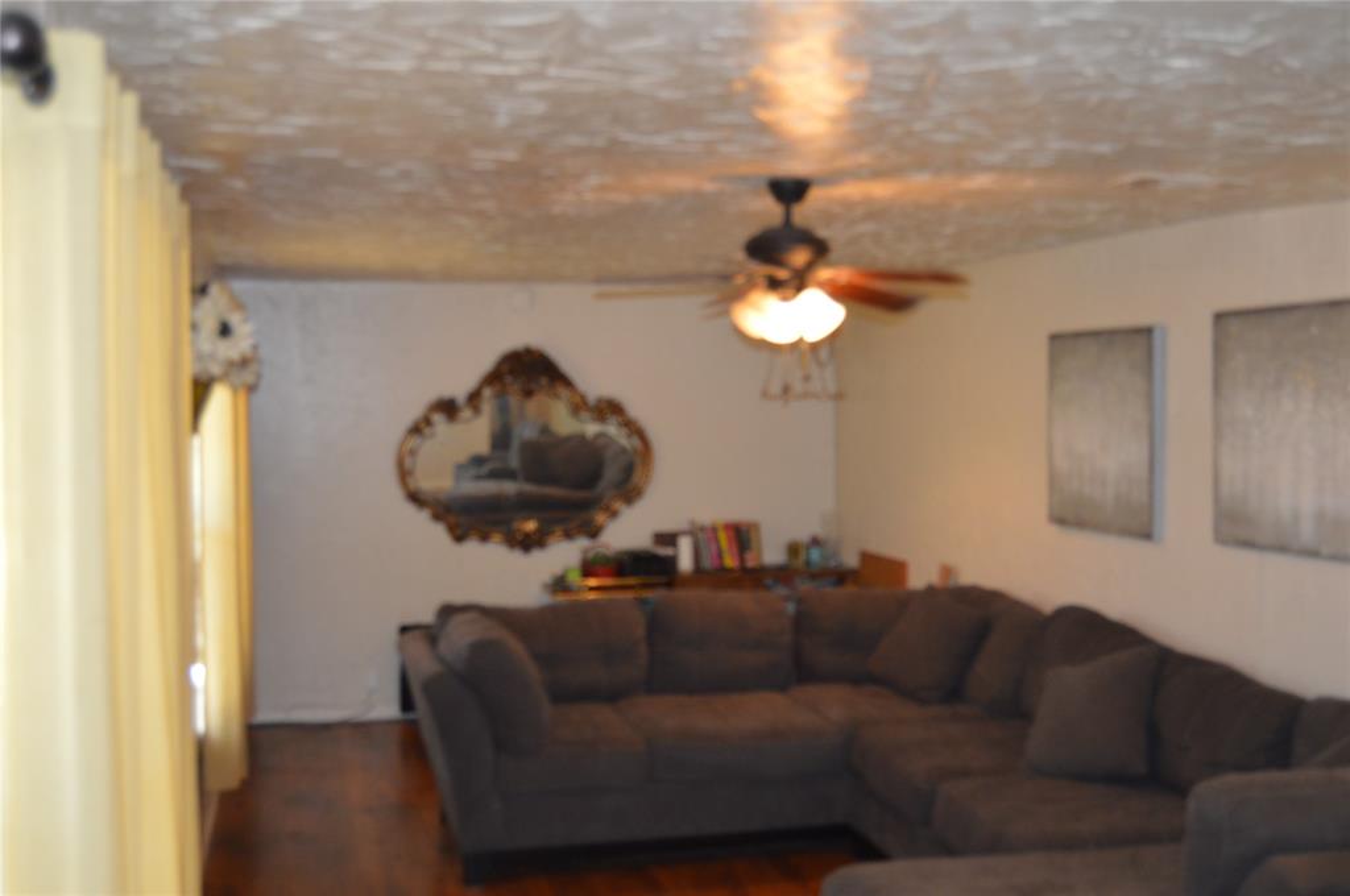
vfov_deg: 34.1
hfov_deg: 49.6
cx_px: 675
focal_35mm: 39
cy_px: 448
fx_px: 1461
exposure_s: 1/60
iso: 800
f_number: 4
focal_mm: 26
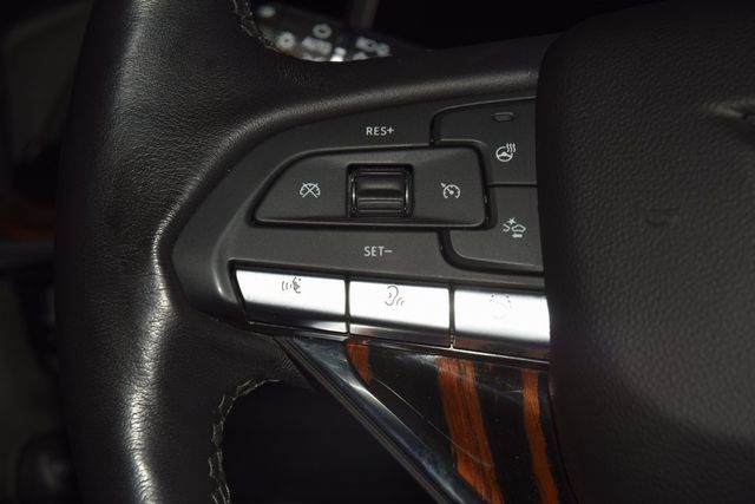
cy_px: 252
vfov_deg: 13.0
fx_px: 2202
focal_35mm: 105
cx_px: 378
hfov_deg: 19.5
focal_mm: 70
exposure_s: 1/125
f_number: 8
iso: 100
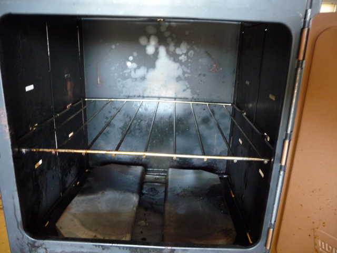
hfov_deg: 63.4
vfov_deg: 49.7
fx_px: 273
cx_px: 168
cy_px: 126
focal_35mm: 28
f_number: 3.3
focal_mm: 4.7
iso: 400
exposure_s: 1/8
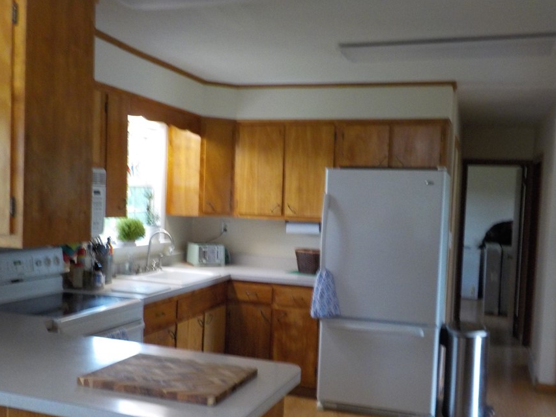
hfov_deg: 51.3
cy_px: 238
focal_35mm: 36
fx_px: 578
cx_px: 275
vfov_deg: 39.6
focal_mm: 4.1
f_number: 3.3
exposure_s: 1/30
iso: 320
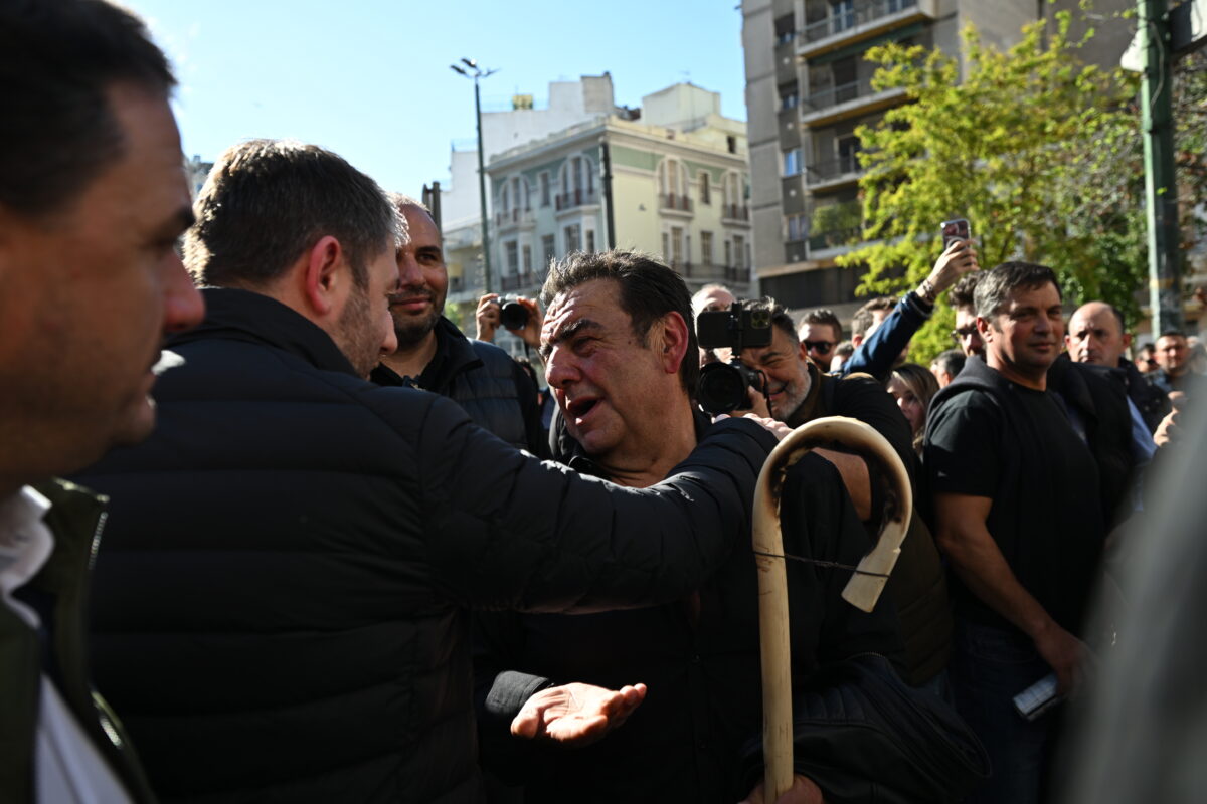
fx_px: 905
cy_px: 402
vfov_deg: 47.9
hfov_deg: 67.4
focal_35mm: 27
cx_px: 604
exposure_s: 1/640
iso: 125
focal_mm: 27
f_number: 4
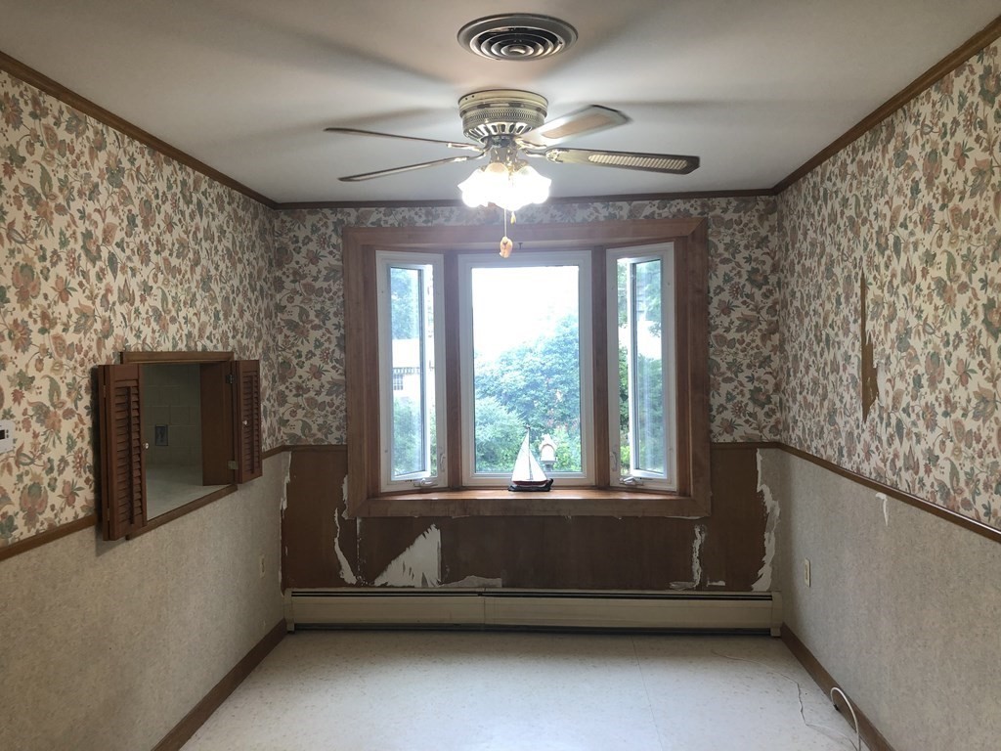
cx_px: 500
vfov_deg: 49.7
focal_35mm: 28
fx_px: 810
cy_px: 376
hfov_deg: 63.4
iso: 20
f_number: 1.8
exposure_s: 1/40
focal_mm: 3.99
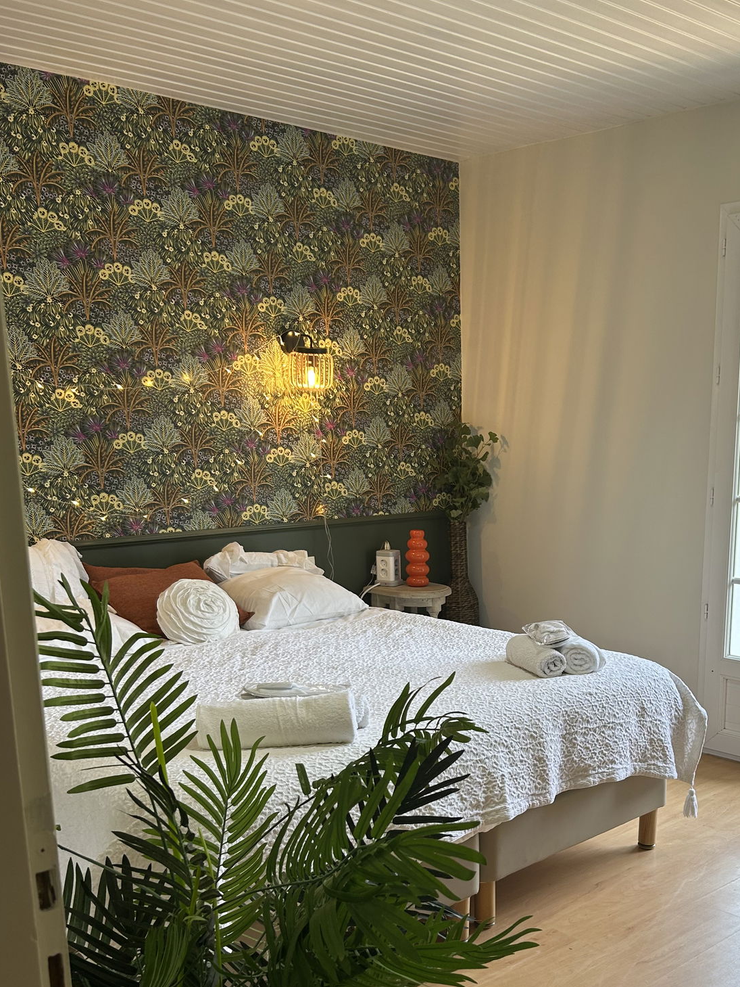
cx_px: 493
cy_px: 667
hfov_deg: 37.3
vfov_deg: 48.1
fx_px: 1083
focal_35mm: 38
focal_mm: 5.7
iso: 40
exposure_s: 1/100
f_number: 1.5
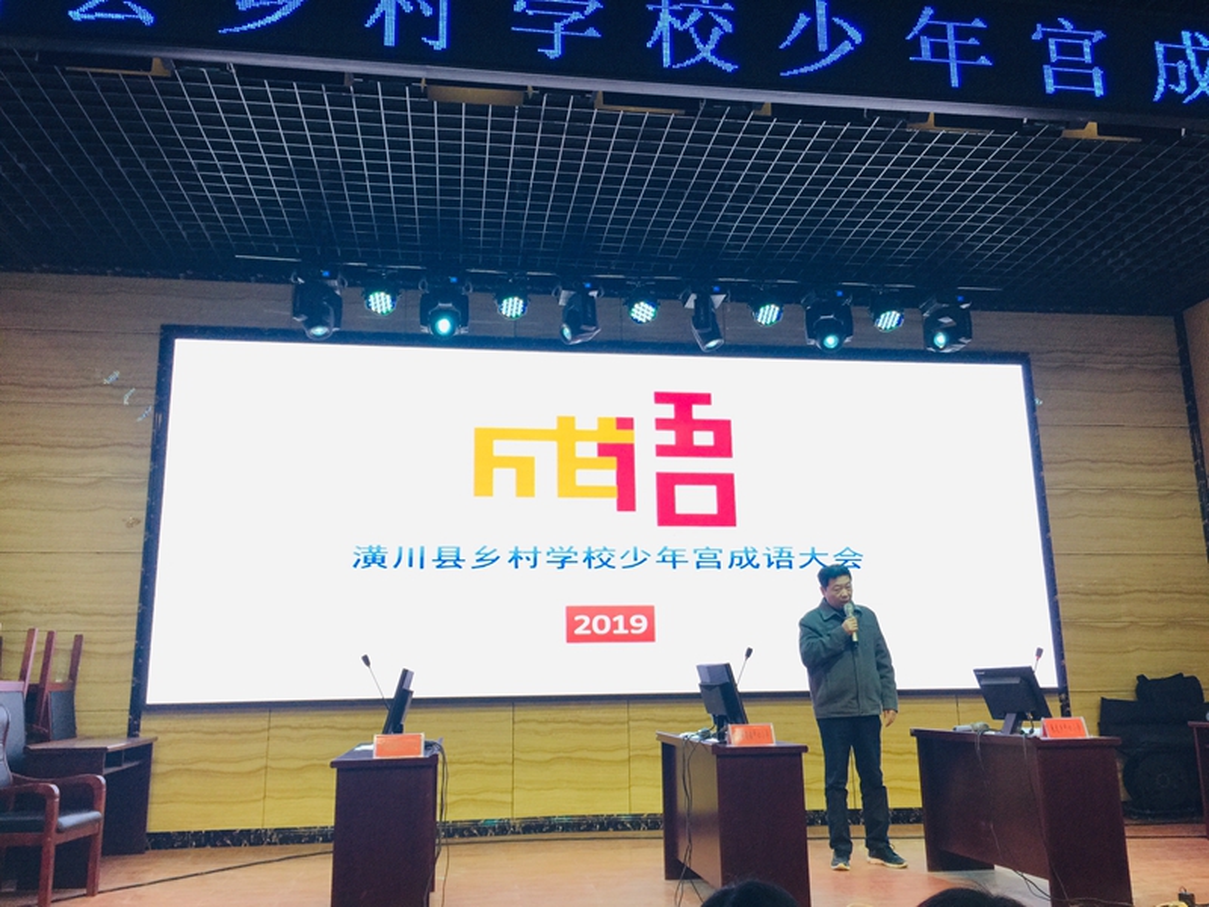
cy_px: 454
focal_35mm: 29
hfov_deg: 61.7
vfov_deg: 48.2
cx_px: 604
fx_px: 1013
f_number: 2.2
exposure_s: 1/33
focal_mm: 4.15
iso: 32
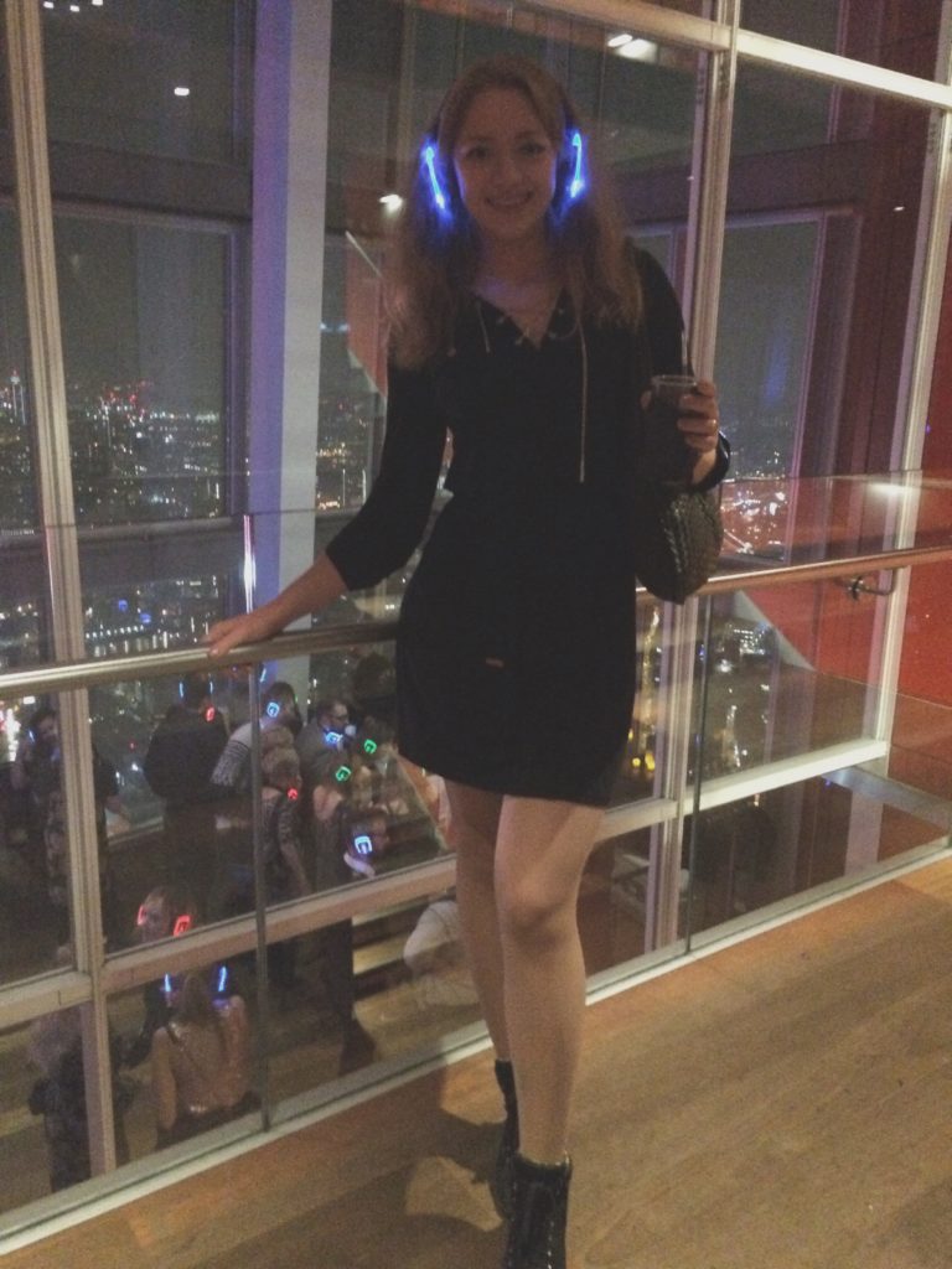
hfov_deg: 48.2
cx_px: 476
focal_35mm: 29
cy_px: 634
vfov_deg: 61.7
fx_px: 1063
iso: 2000
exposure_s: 1/17
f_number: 2.2
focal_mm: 4.15
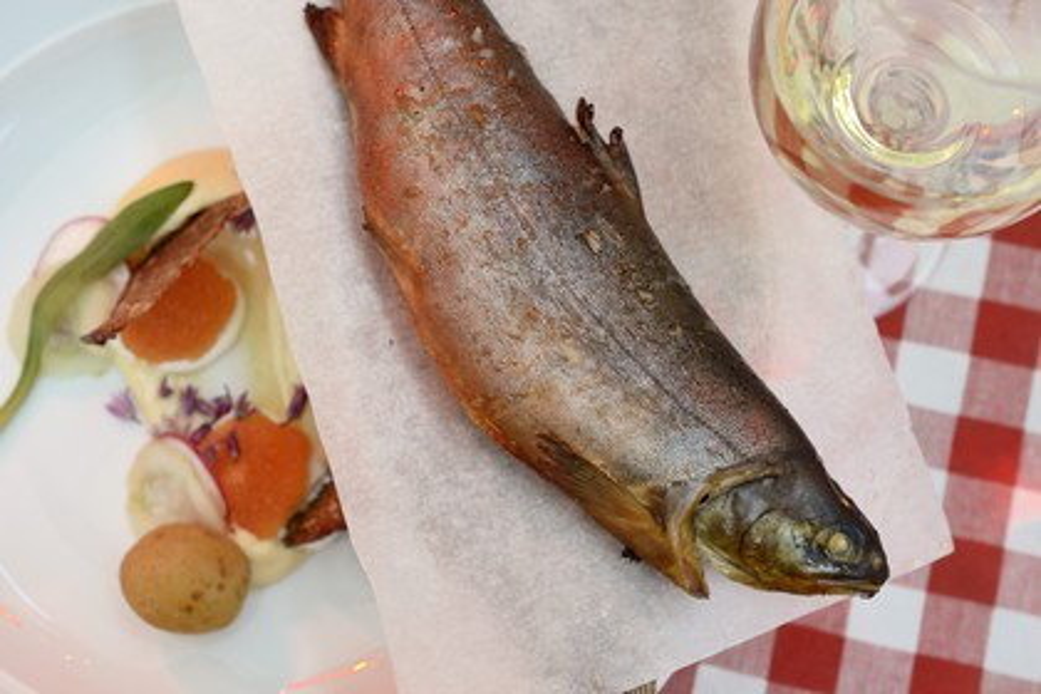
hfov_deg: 34.5
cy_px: 347
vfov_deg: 23.4
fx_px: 1677
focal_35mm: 58
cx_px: 520
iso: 800
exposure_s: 1/50
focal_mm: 58
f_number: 6.3
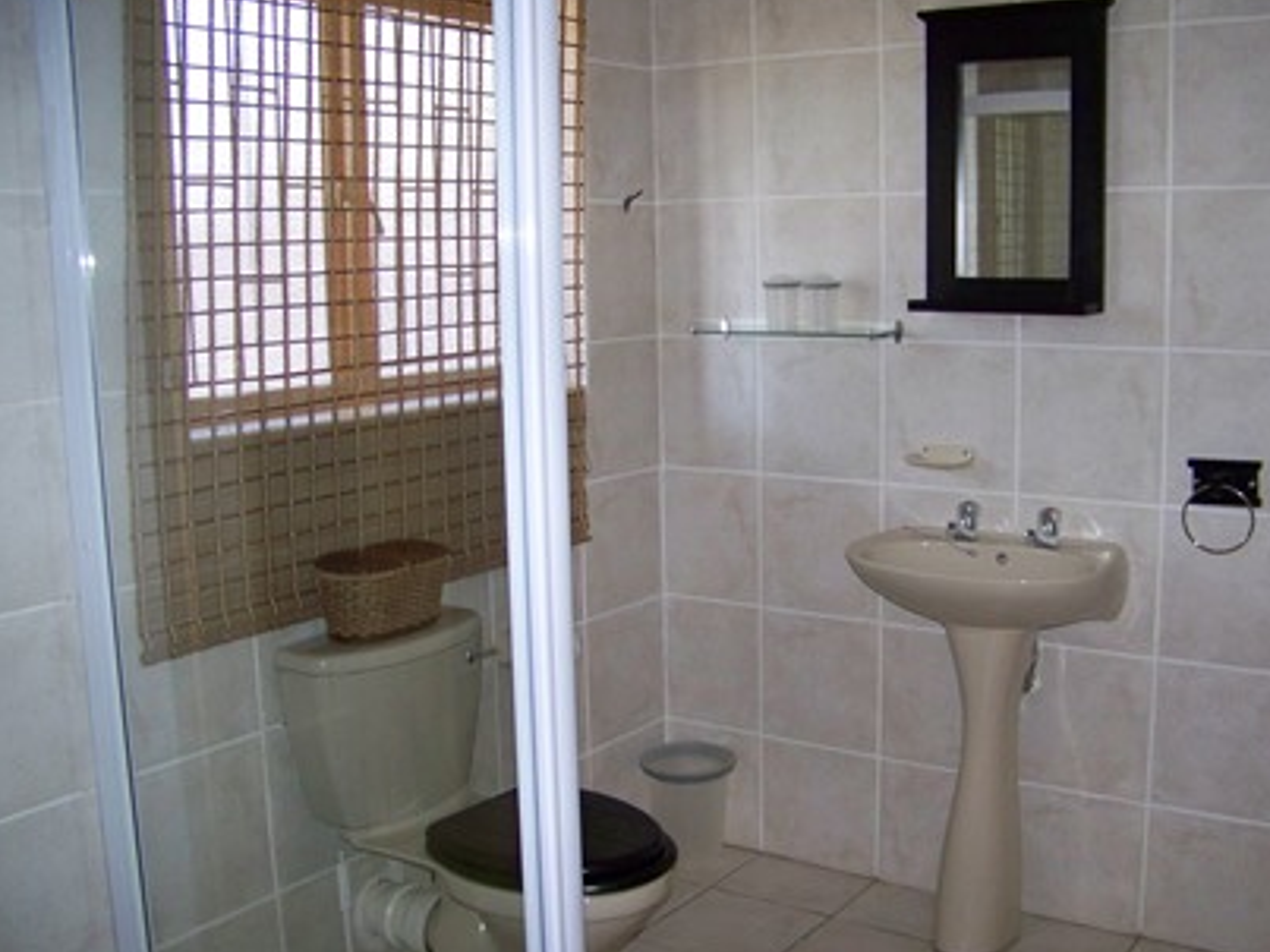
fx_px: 1467
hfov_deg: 46.8
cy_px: 482
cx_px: 643
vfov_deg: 35.9
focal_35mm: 40
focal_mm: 5.85
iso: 200
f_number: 2.8
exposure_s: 1/30
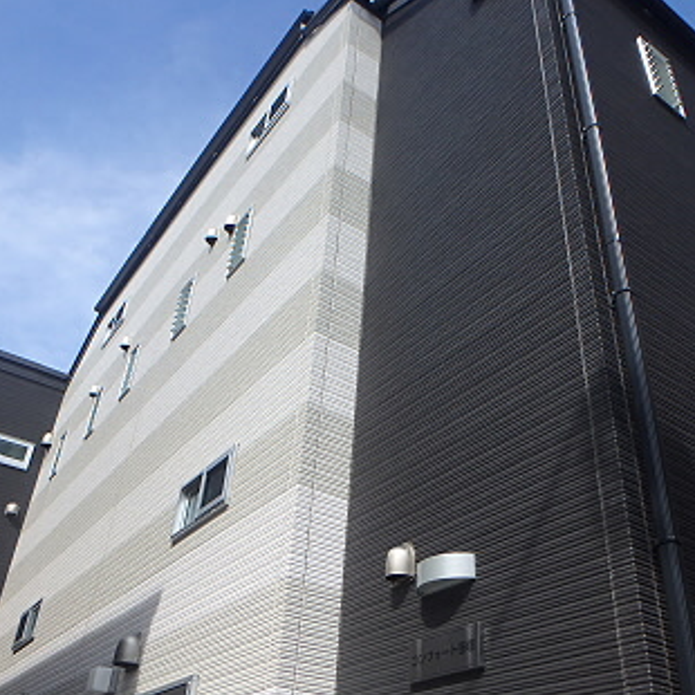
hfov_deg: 49.6
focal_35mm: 33
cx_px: 388
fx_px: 750
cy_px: 348
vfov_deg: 49.7
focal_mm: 3.7
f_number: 3.5
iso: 125
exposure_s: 1/1000
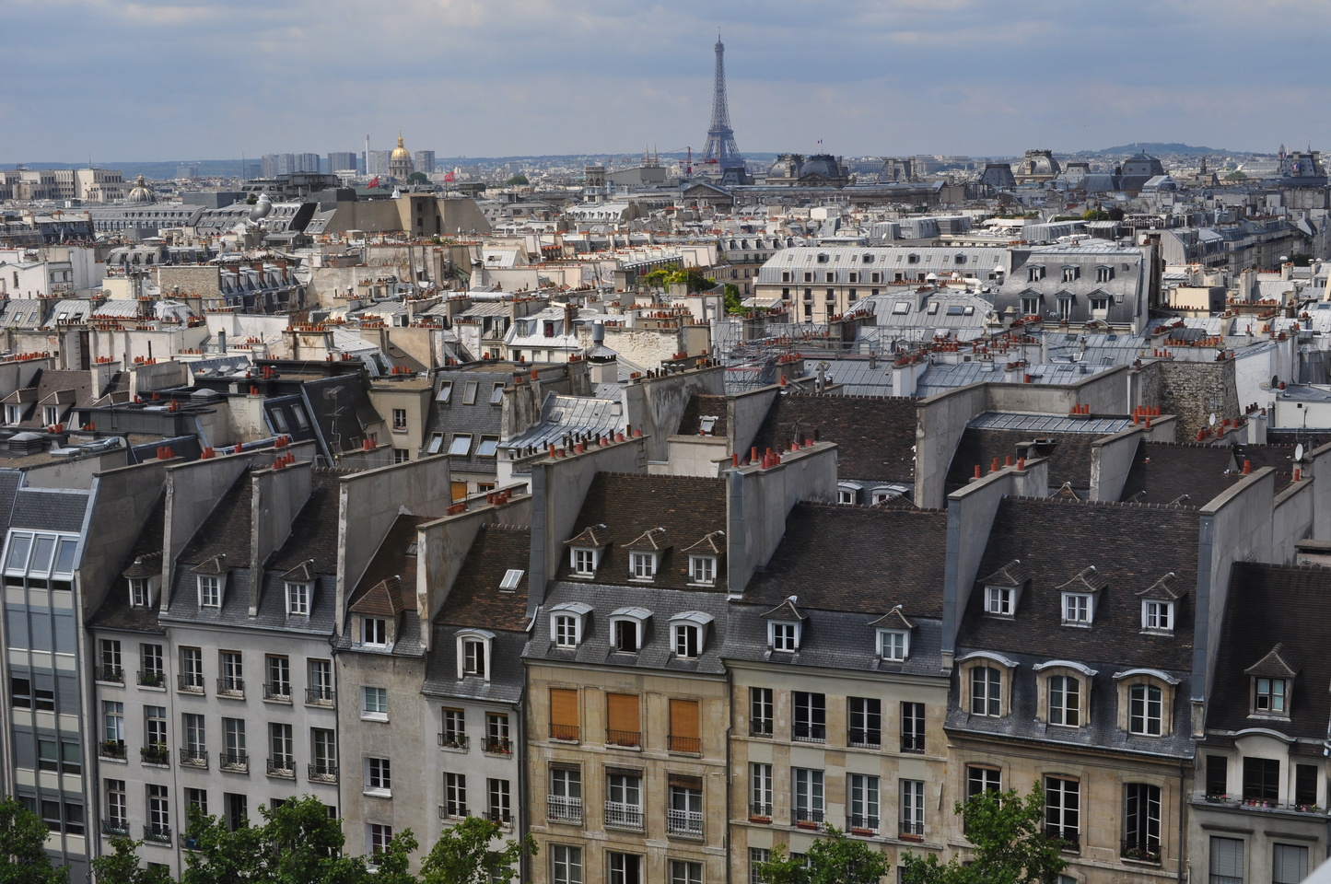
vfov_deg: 25.0
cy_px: 442
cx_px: 666
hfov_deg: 36.9
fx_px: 1994
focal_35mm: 54
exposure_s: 1/320
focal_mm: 36
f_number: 10
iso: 200
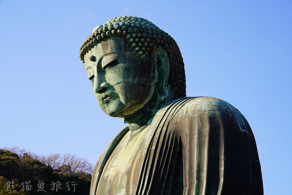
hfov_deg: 28.8
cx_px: 146
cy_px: 98
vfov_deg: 19.5
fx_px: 568
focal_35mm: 70
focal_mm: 70
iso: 100
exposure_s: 1/160
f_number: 8
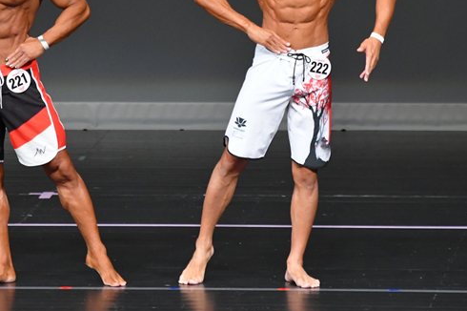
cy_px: 90
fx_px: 7078
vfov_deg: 2.5
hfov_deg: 3.8
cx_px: 156
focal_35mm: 546
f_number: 5.6
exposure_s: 1/400
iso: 4000
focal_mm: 230
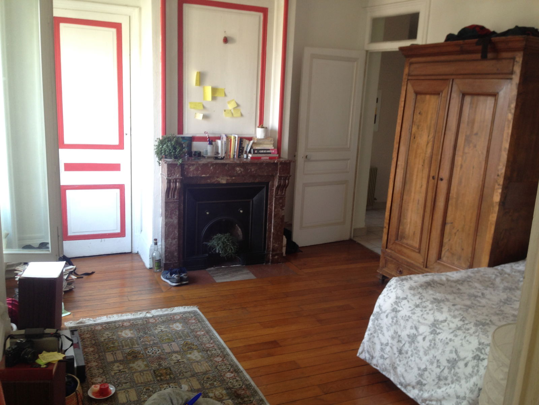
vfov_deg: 42.9
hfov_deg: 55.4
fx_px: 514
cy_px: 202
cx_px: 270
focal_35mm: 33
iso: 50
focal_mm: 4.12
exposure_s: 1/20
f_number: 2.4
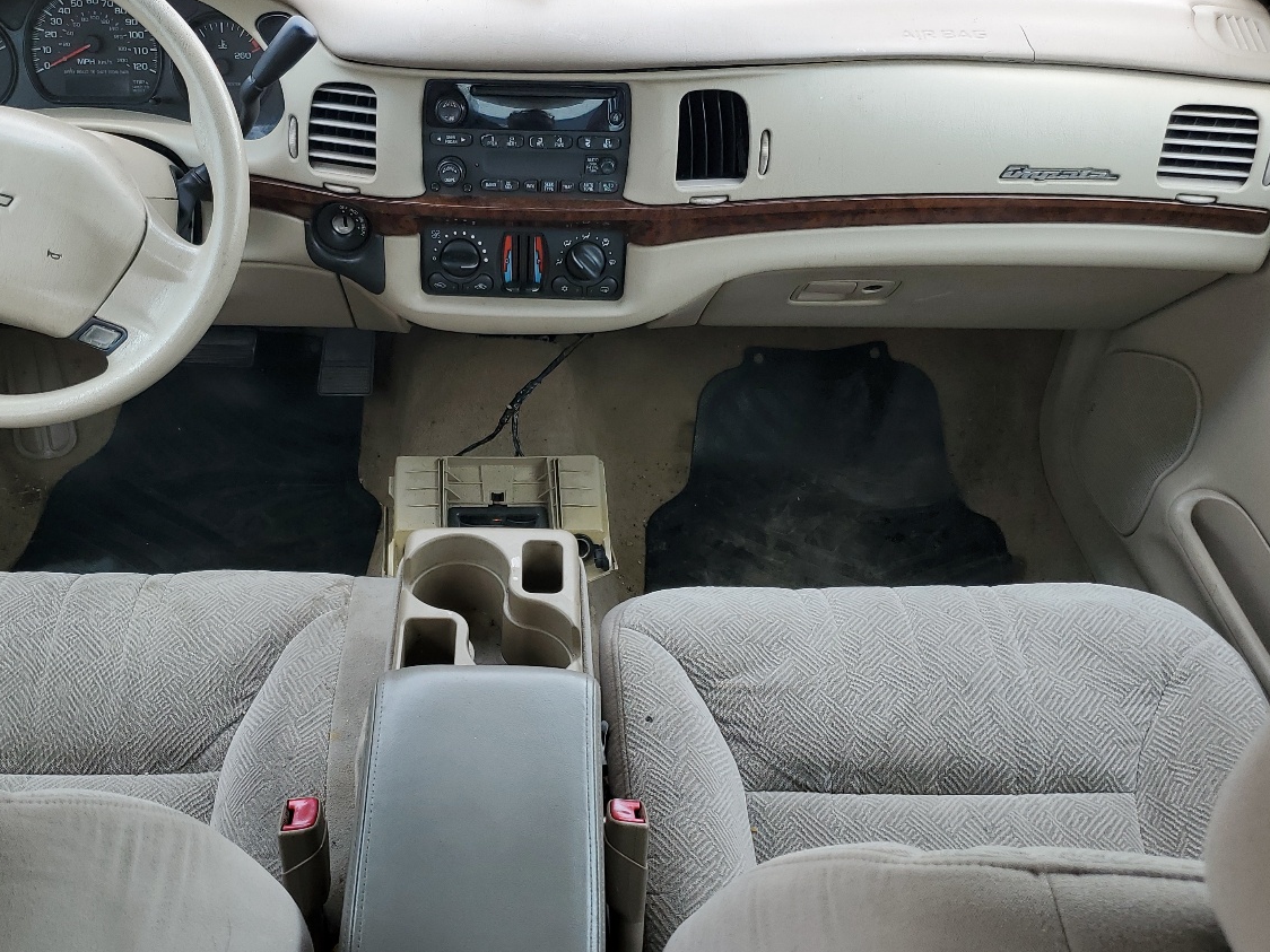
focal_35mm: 37
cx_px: 477
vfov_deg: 38.5
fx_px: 1357
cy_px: 580
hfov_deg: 49.7
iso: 50
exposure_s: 1/286
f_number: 1.5
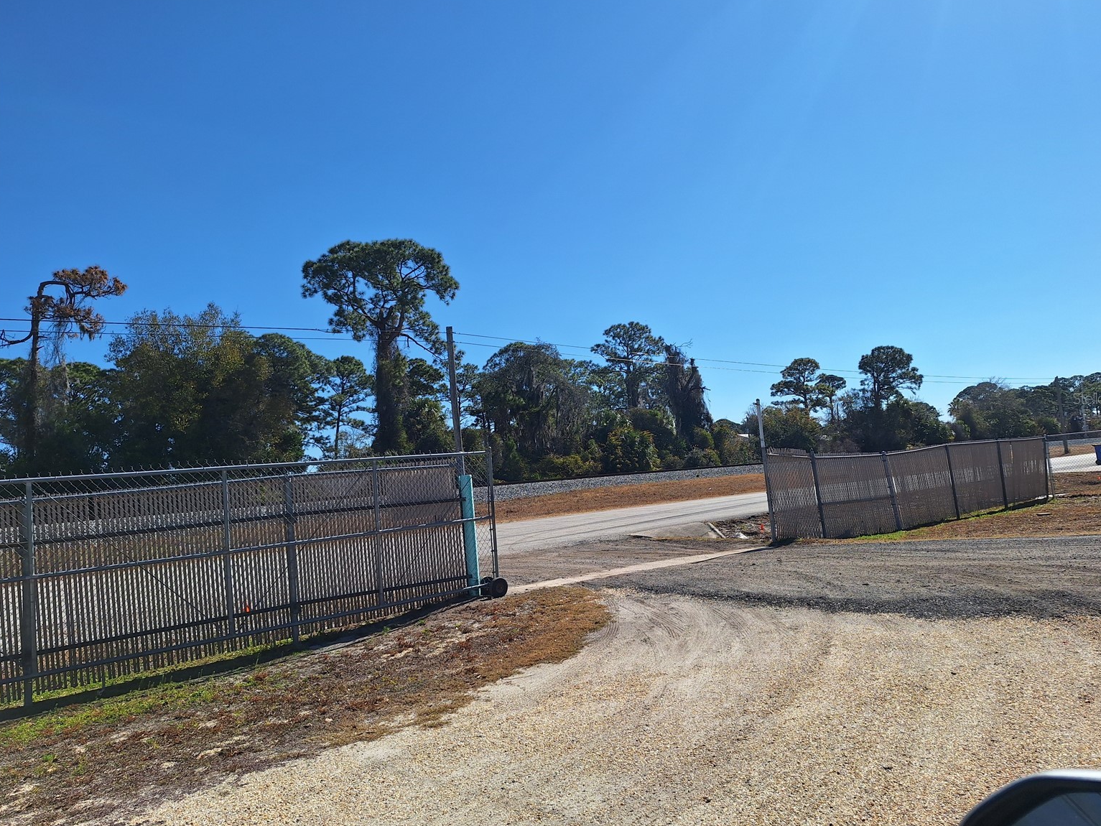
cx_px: 566
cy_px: 398
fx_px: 763
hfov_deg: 71.6
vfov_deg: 56.8
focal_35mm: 24
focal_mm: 5.54
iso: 40
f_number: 1.8
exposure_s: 1/4425
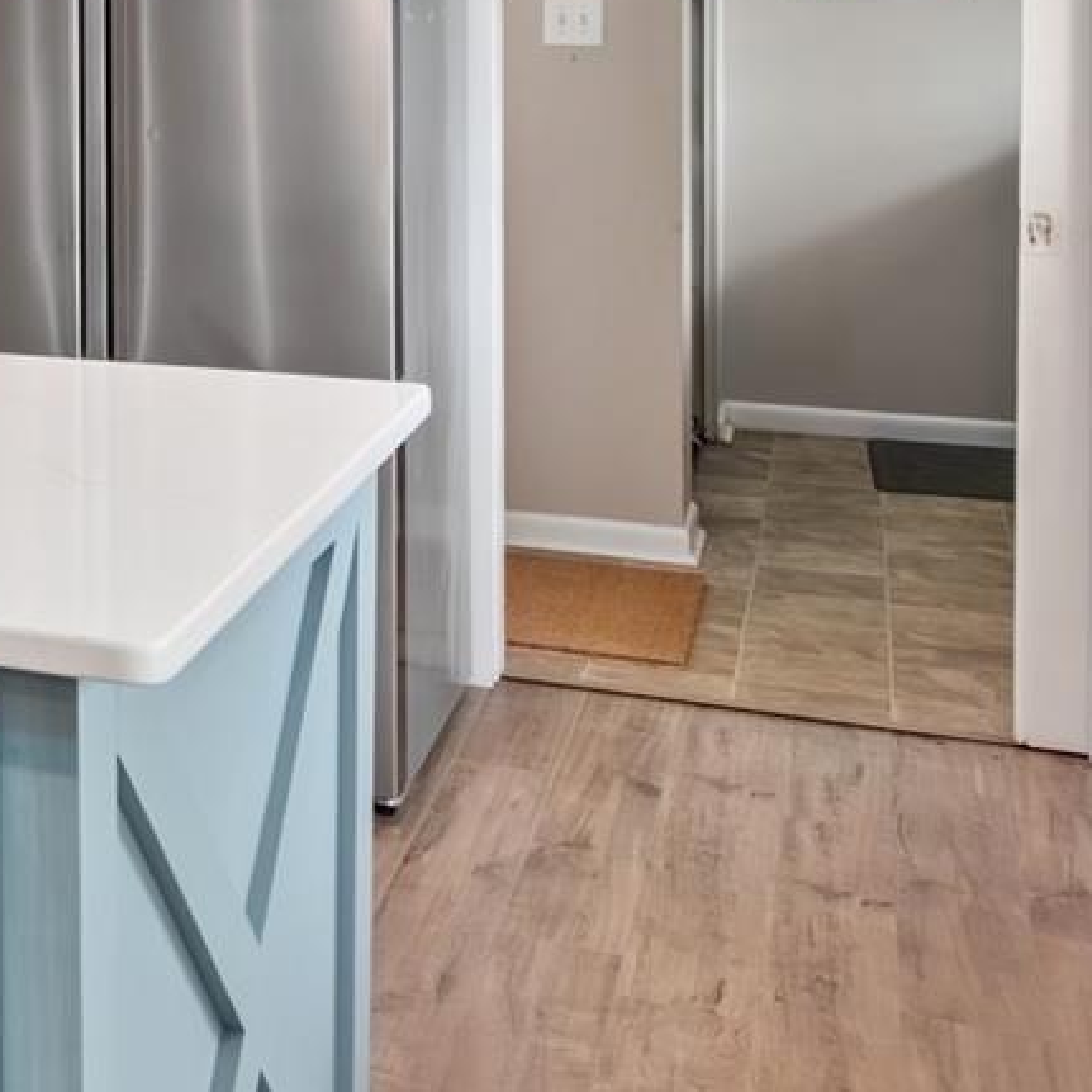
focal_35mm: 62
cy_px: -66
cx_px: -644
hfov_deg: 22.0
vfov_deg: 26.1
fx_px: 2198
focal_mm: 13
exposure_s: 1/3
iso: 250
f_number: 9
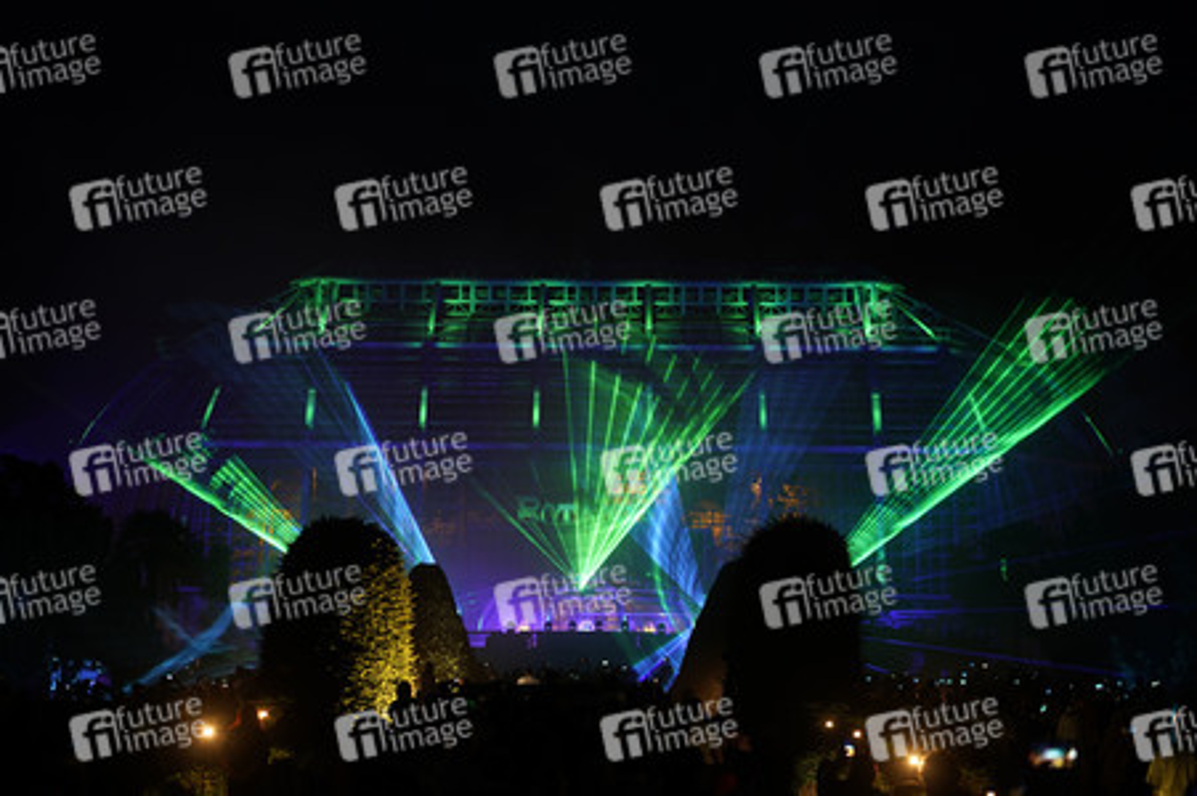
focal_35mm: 85
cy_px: 398
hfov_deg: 23.9
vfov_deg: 16.0
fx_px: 2824
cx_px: 598
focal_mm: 85
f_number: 2.8
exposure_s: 1/60
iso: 800
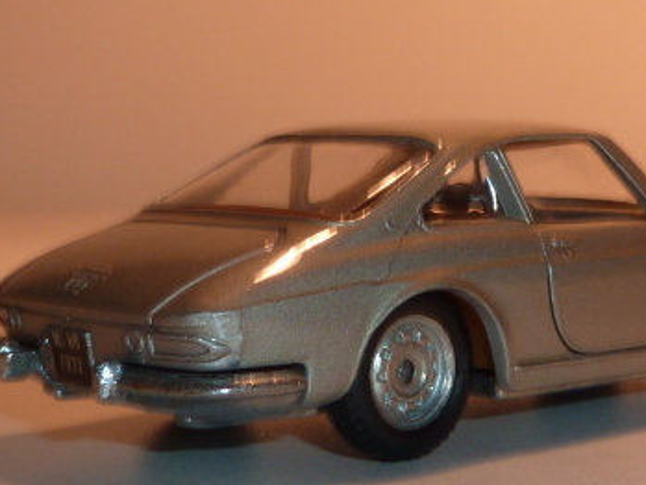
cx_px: 437
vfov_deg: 16.7
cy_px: 115
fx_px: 1643
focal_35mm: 88
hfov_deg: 22.1
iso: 100
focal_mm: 4.4
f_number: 4
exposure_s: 1/30
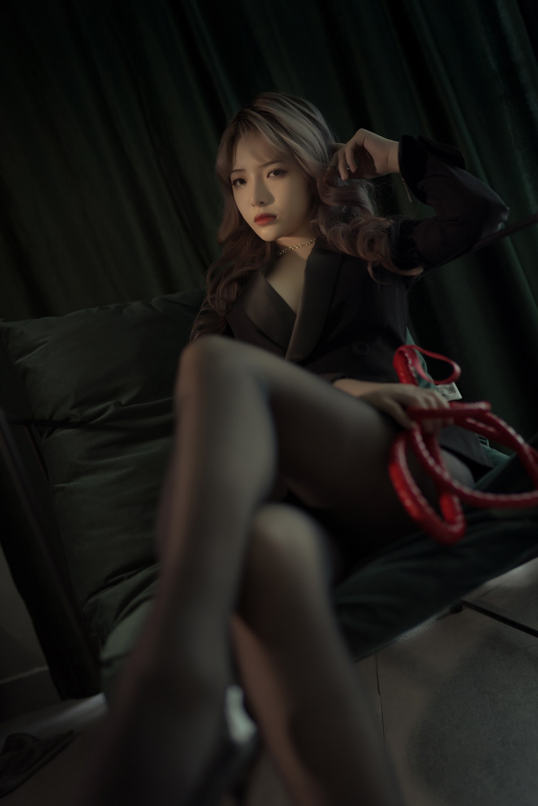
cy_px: 403
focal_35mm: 35
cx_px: 269
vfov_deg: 54.4
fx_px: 784
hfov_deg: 37.9
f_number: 1.4
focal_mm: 35
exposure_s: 1/200
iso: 160
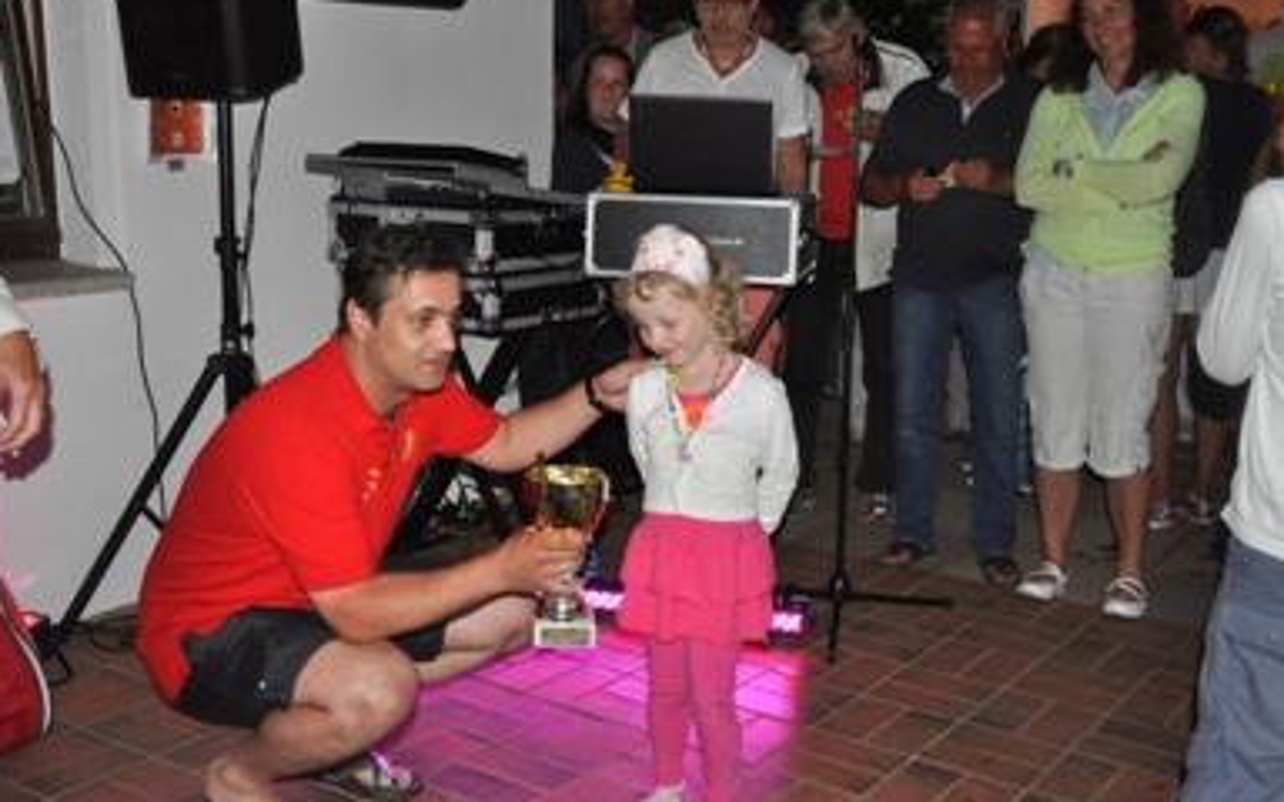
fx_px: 1561
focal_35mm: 45
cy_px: 421
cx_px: 602
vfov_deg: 28.8
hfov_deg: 44.7
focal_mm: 25
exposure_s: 1/60
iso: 800
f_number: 4
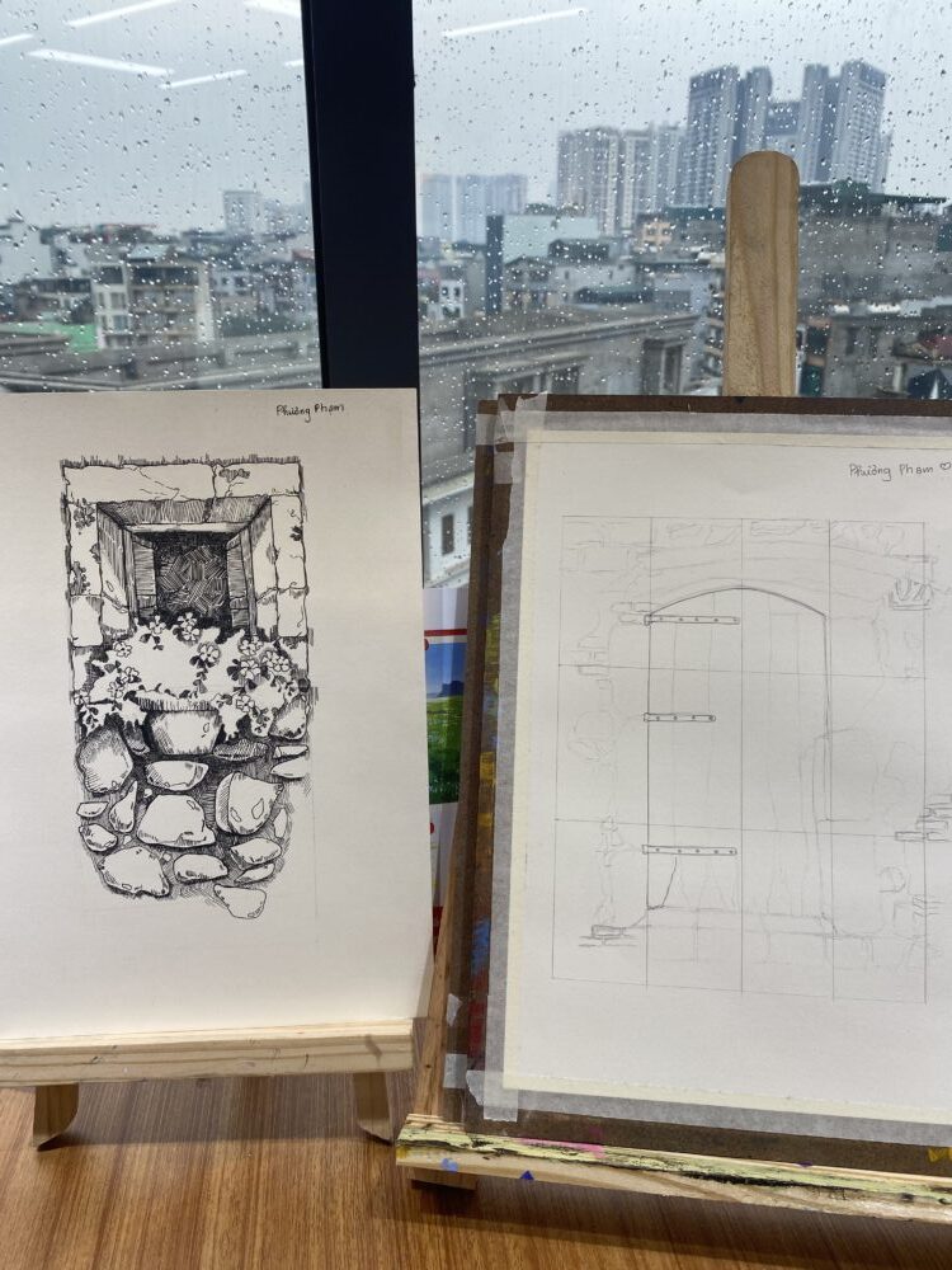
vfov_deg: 67.3
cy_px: 635
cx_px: 476
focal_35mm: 26
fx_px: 953
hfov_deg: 53.1
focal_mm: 4.25
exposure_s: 1/138
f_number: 1.8
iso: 32
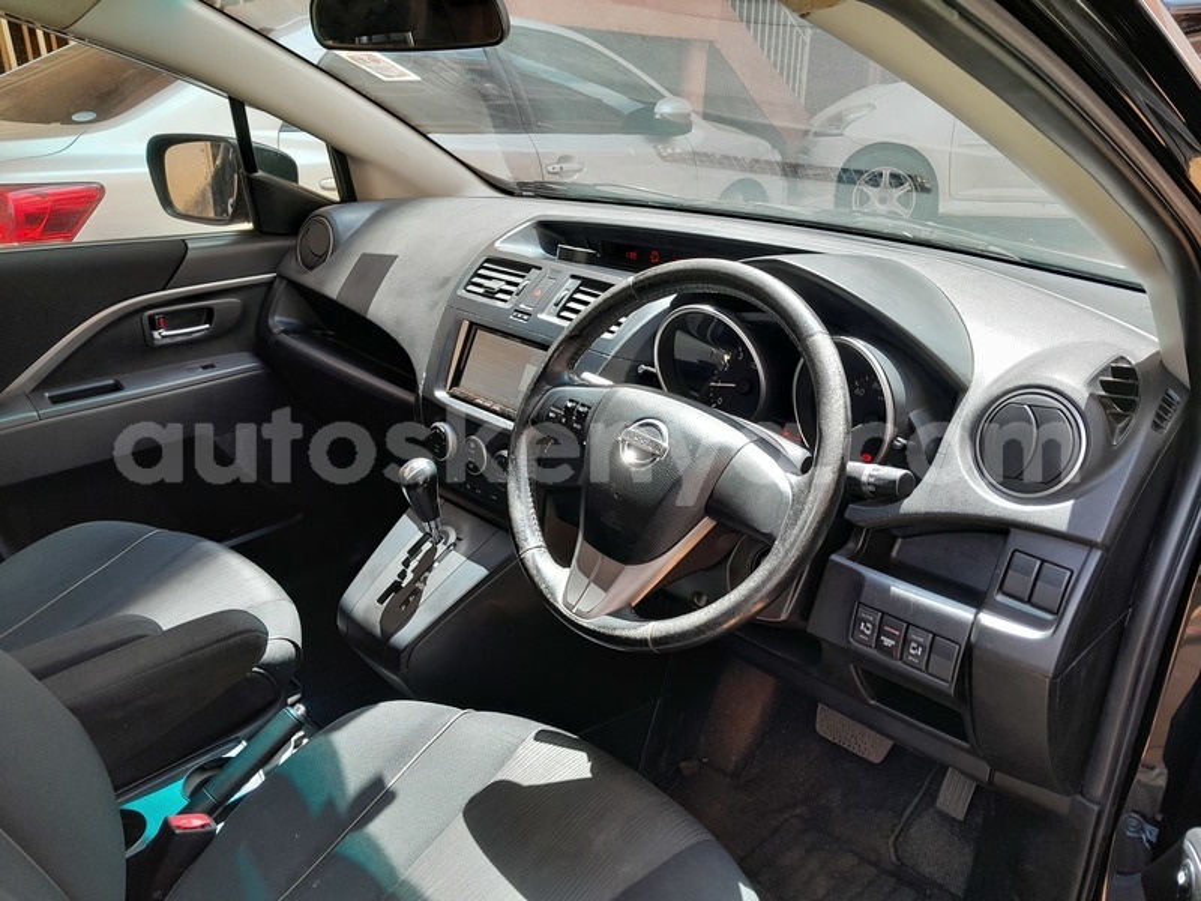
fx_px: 937
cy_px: 450
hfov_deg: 65.3
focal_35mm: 27
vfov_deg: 51.4
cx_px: 600
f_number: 1.8
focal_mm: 4
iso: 40
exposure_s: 1/60
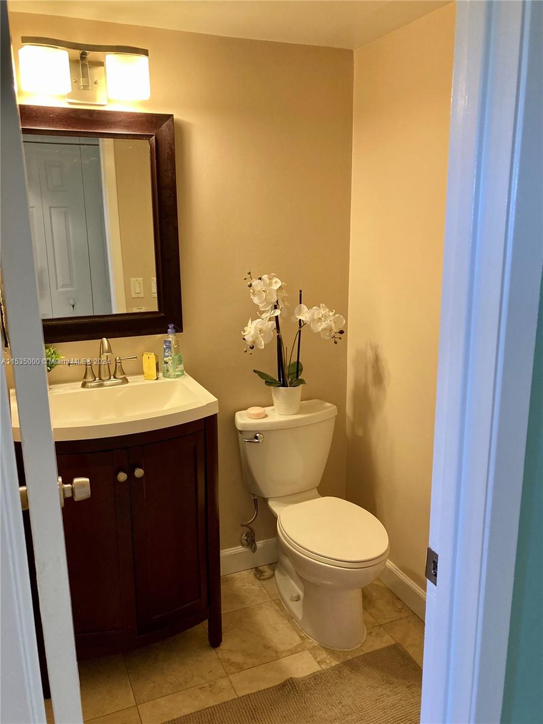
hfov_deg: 49.7
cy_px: 362
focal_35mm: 28
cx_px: 272
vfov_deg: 63.4
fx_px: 586
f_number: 1.8
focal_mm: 3.99
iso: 160
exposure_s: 1/60
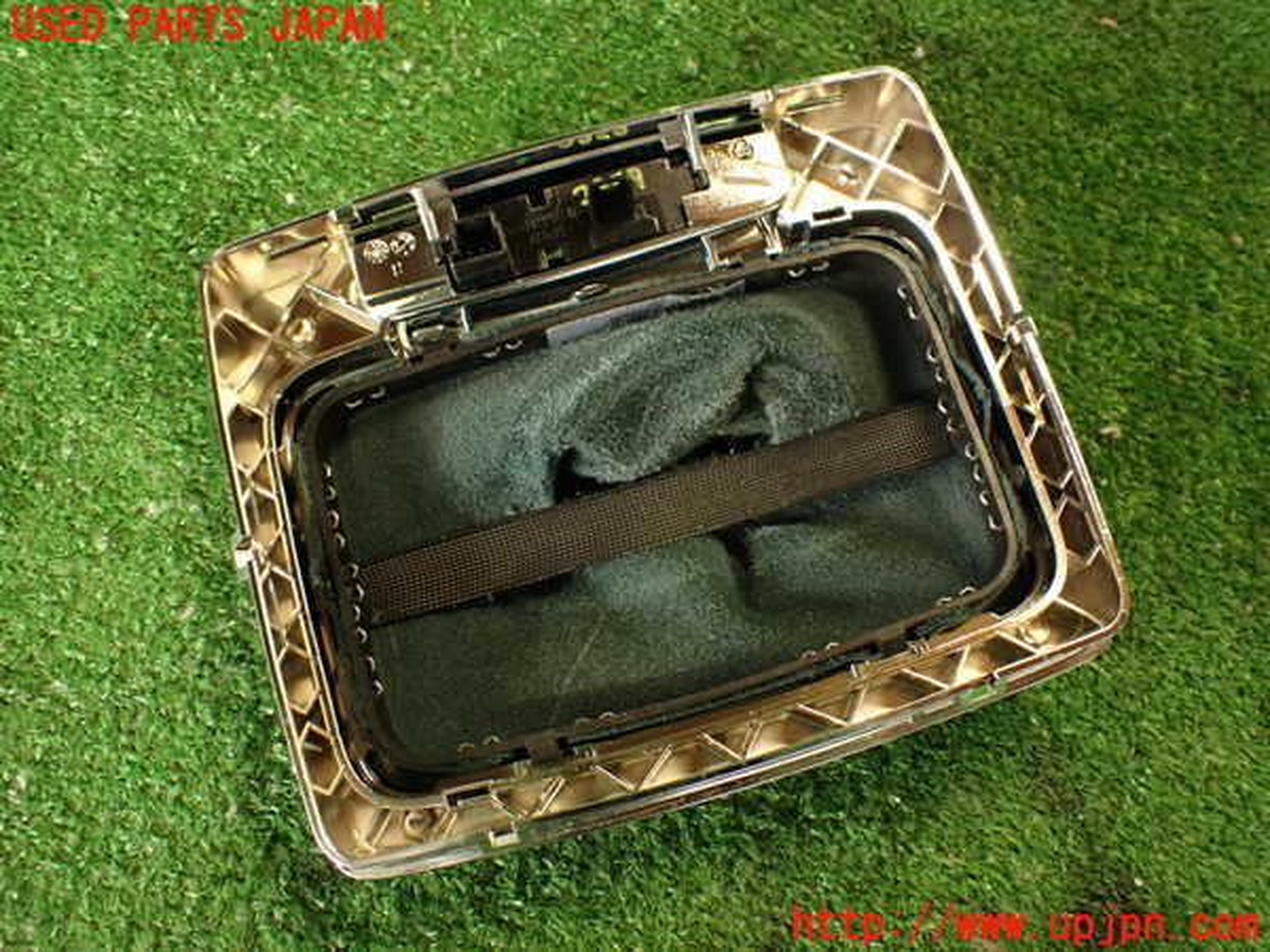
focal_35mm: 32
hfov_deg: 56.8
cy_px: 476
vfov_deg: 44.2
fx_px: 1174
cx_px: 635
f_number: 2.4
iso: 200
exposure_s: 1/30
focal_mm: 5.79
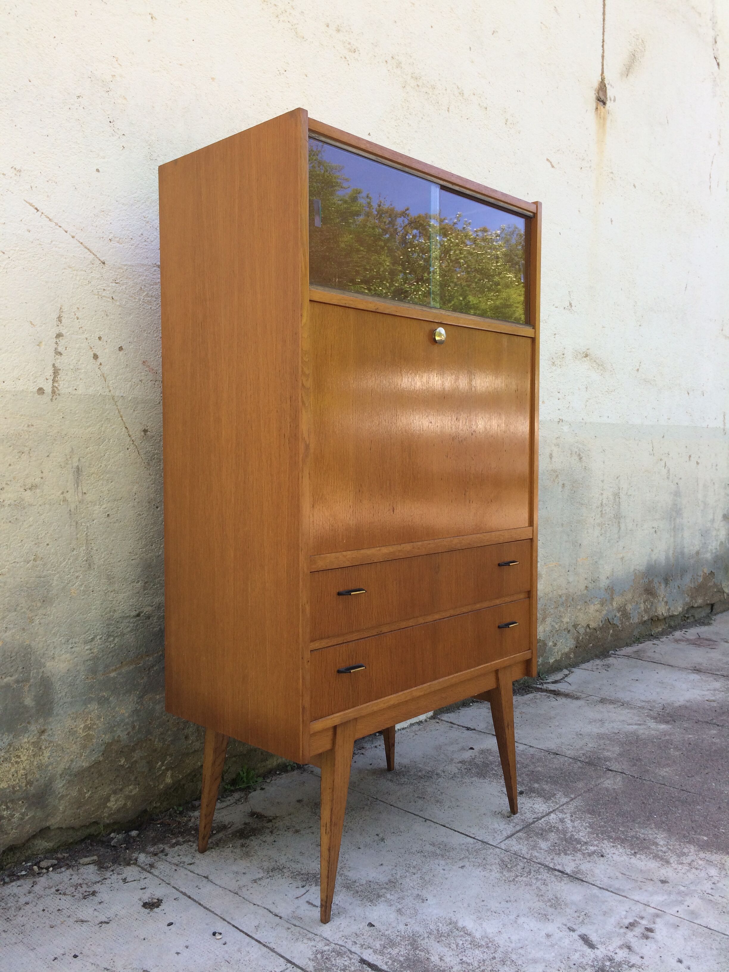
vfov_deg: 61.7
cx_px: 364
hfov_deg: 48.2
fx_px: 814
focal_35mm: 29
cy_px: 486
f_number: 2.2
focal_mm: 4.15
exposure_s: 1/240
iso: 32
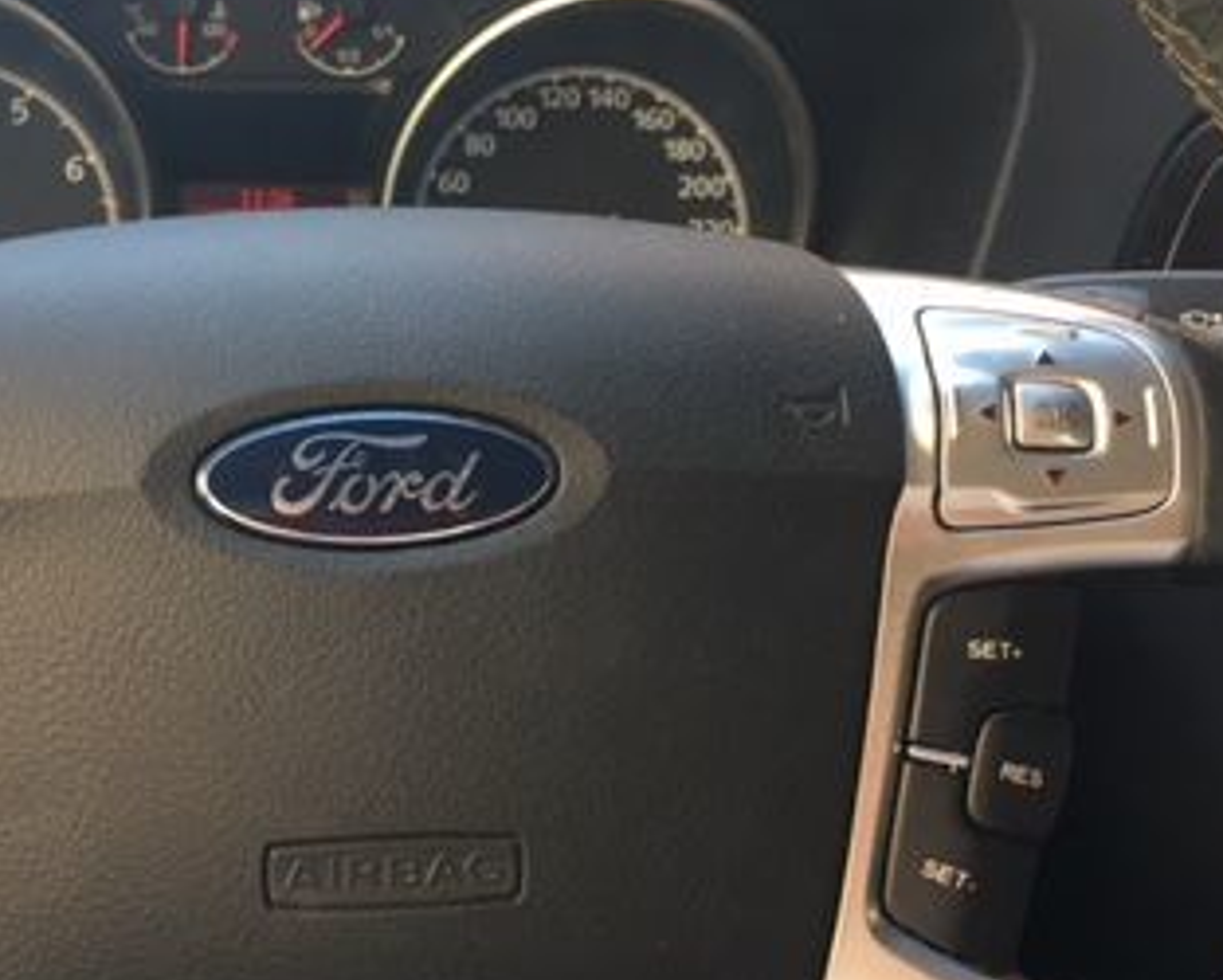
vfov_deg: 26.3
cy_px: 502
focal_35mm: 58
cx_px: 270
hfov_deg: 31.7
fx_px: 2101
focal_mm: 4.15
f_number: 2.2
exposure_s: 1/30
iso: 25
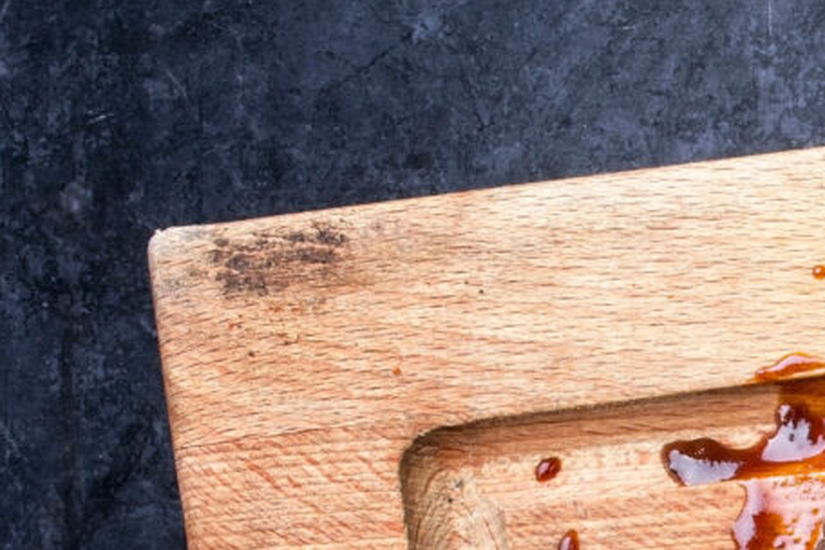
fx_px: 6439
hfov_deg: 6.8
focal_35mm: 281
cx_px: 2169
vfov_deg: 4.8
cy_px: 1294
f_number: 9
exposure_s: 1/200
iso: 100
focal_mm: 50
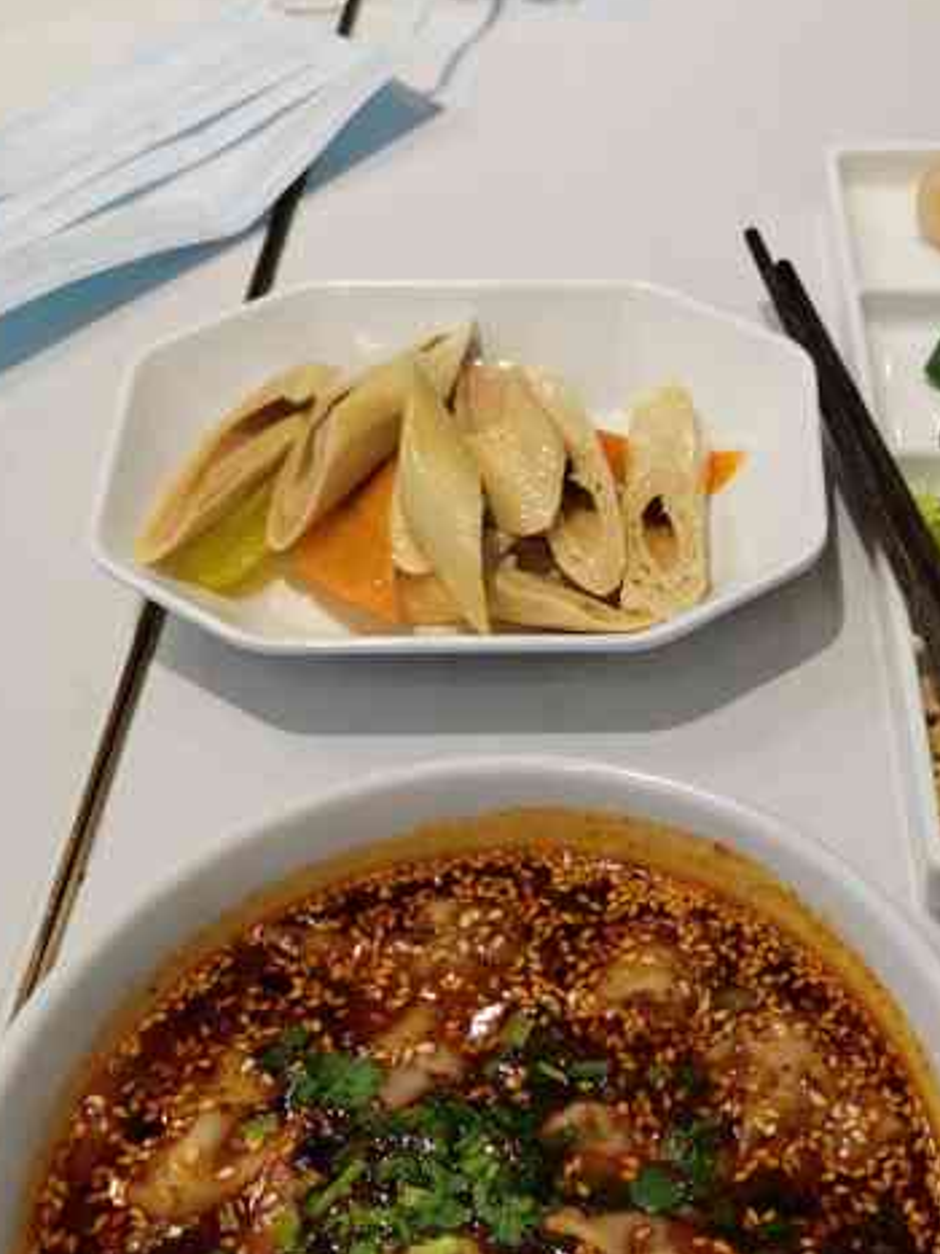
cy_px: 759
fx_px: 1956
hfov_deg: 26.6
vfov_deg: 35.4
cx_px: 731
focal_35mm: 54
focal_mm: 5.58
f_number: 1.8
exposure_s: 1/100
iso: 125
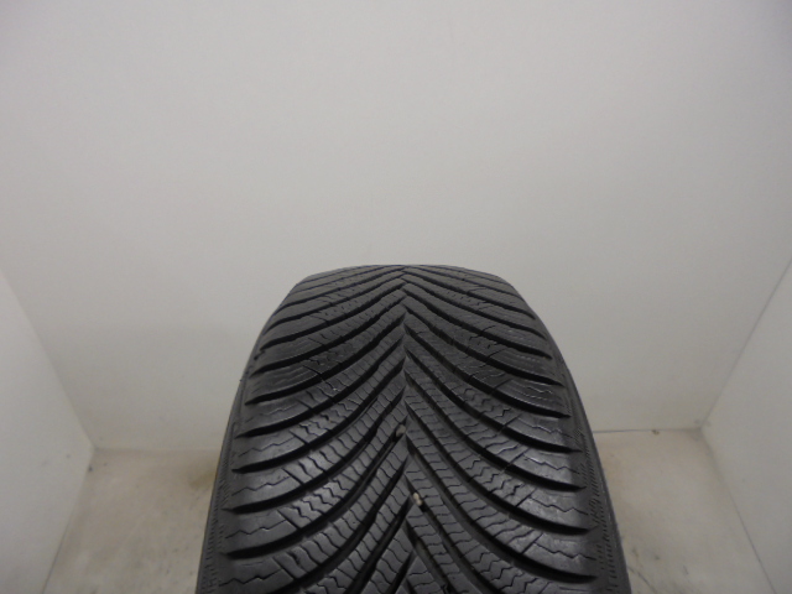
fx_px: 595
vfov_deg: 53.1
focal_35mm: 26
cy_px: 297
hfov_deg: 67.3
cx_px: 396
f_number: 3.5
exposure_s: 1/30
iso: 100
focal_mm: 4.6
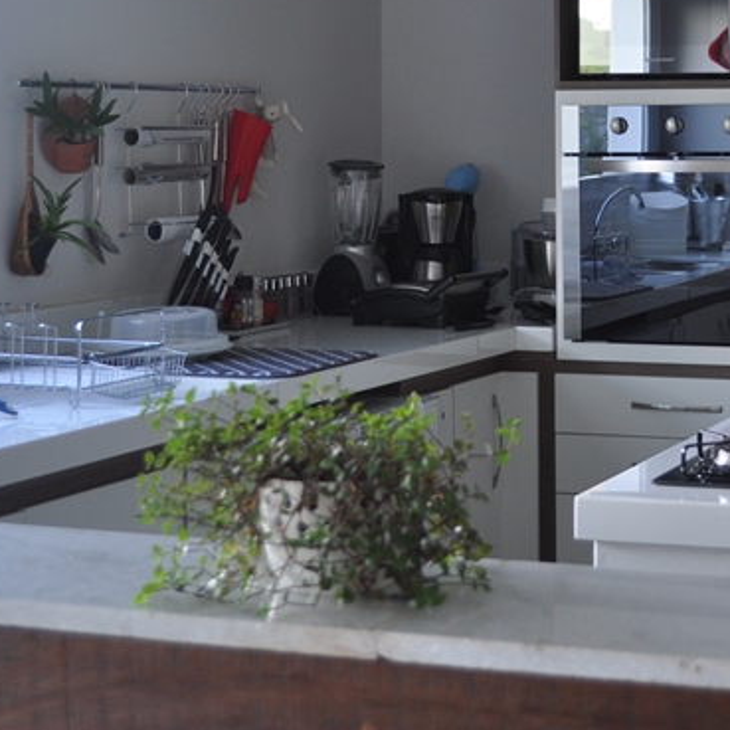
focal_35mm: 80
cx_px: 735
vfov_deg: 21.4
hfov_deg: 20.9
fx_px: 1909
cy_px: 161
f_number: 4
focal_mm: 24
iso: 400
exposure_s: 1/40
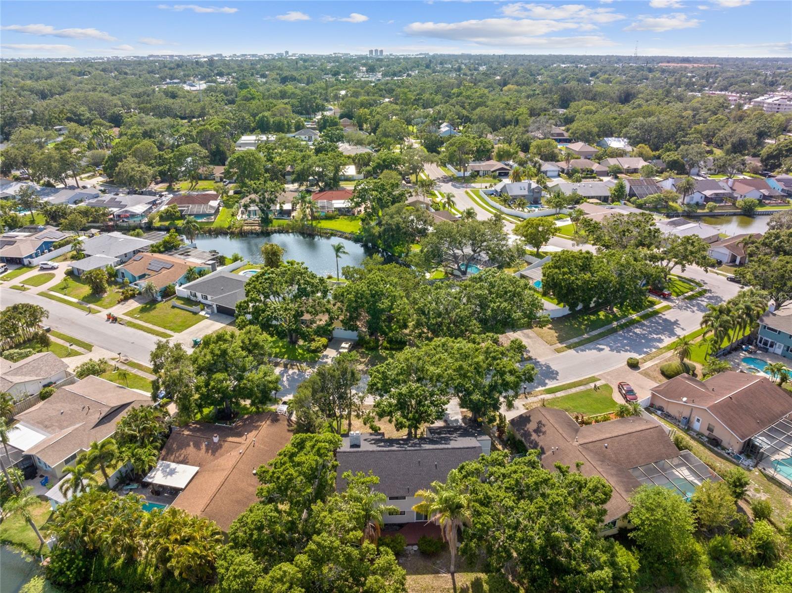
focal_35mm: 24
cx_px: 396
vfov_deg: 56.7
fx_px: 549
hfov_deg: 71.6
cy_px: 296
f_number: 11
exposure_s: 1/15
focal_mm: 12.29
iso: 200
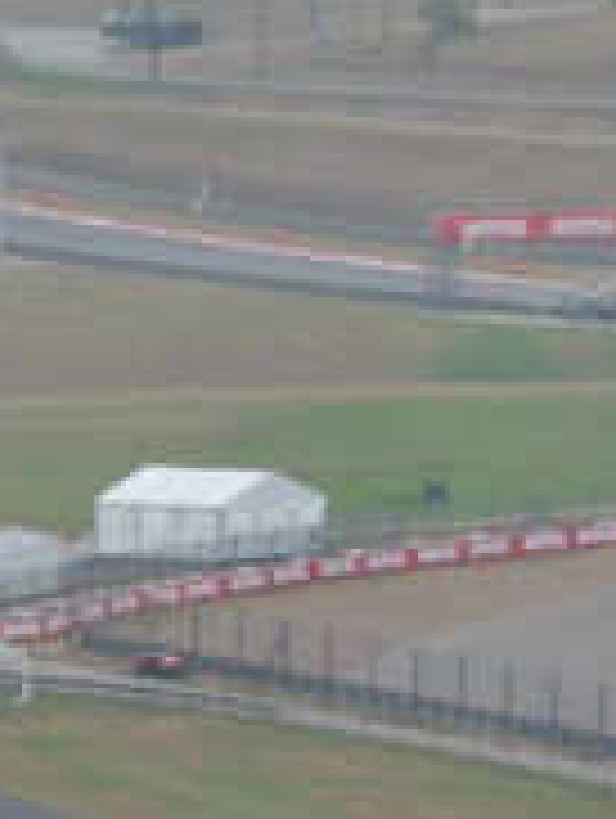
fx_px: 13824
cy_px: 621
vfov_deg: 3.4
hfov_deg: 2.5
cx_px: 987
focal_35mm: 584
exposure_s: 1/500
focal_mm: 72
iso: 200
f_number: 5.6
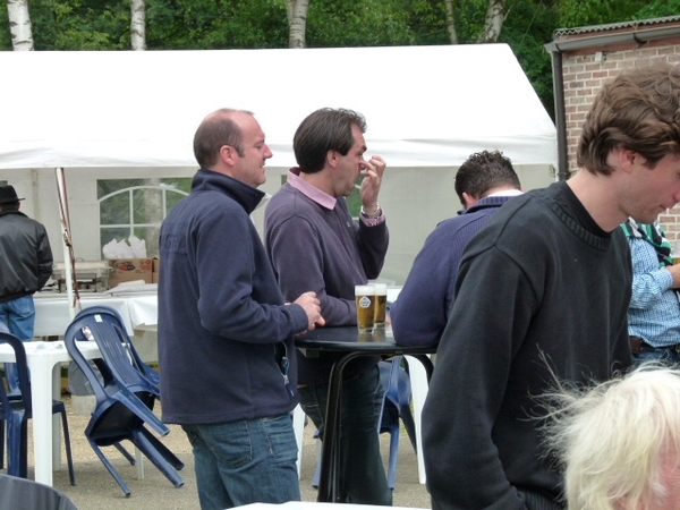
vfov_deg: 13.6
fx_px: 2141
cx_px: 340
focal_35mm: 109
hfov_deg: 18.0
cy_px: 255
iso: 160
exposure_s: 1/200
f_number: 4
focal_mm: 19.6
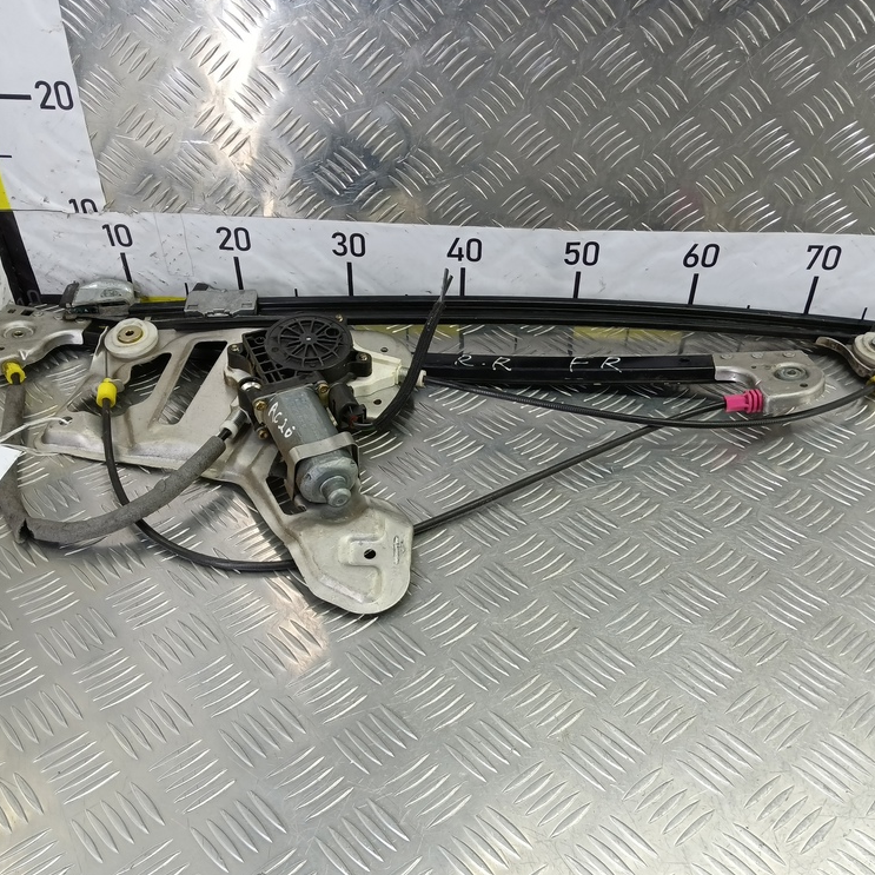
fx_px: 801
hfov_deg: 57.3
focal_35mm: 28
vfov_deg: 57.3
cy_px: 449
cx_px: 427
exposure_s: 1/50
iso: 156
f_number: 1.6
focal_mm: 4.11
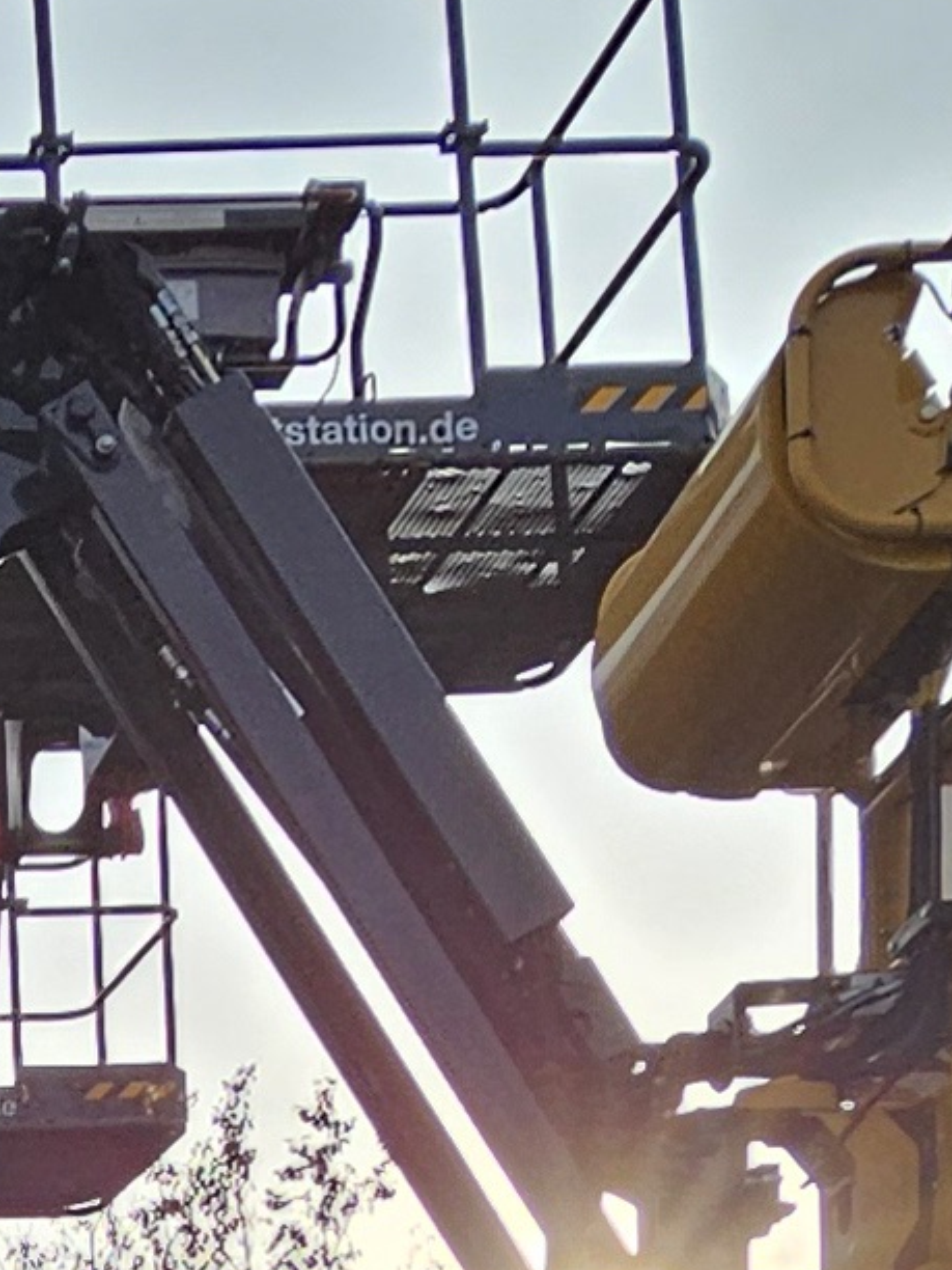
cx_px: -902
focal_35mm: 85
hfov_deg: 14.6
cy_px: 2127
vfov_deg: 18.9
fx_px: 3117
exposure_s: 1/1667
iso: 50
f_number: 2.2
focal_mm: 2.2
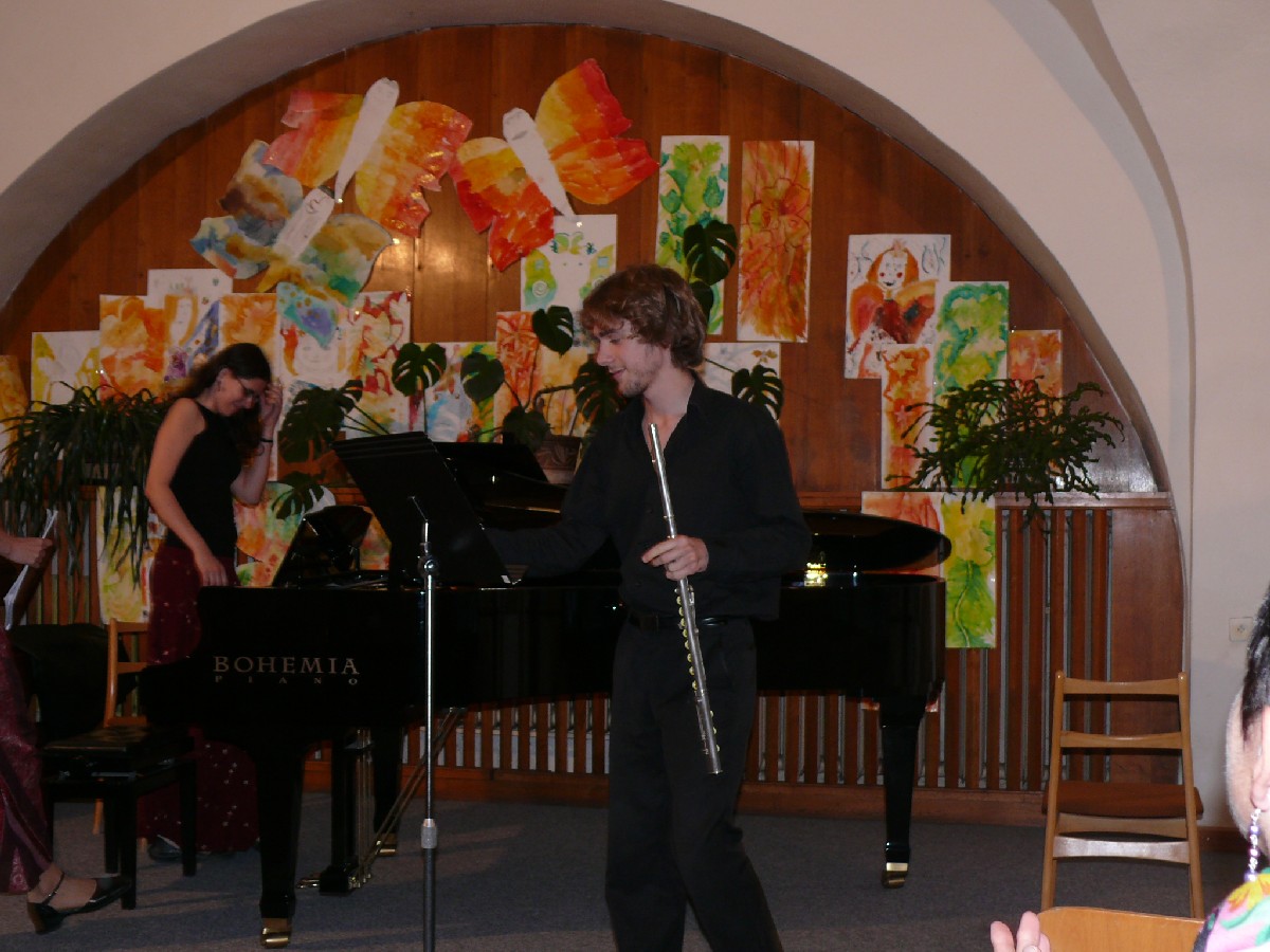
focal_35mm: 51
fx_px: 1871
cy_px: 476
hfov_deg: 37.5
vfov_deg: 28.6
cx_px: 635
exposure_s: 1/30
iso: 100
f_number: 3.2
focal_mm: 9.3
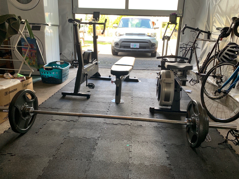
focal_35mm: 26
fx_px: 180
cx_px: 120
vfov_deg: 53.1
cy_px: 90
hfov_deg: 67.3
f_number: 1.8
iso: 80
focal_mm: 4.25
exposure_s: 1/121
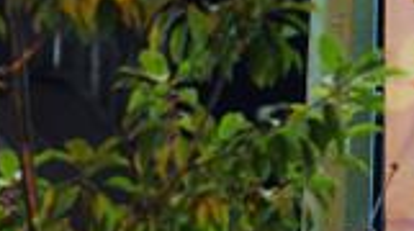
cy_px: 177
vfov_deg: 7.3
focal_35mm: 166
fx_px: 1820
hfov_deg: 12.8
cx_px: 393
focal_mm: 35
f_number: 2.8
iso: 4000
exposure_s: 1/100
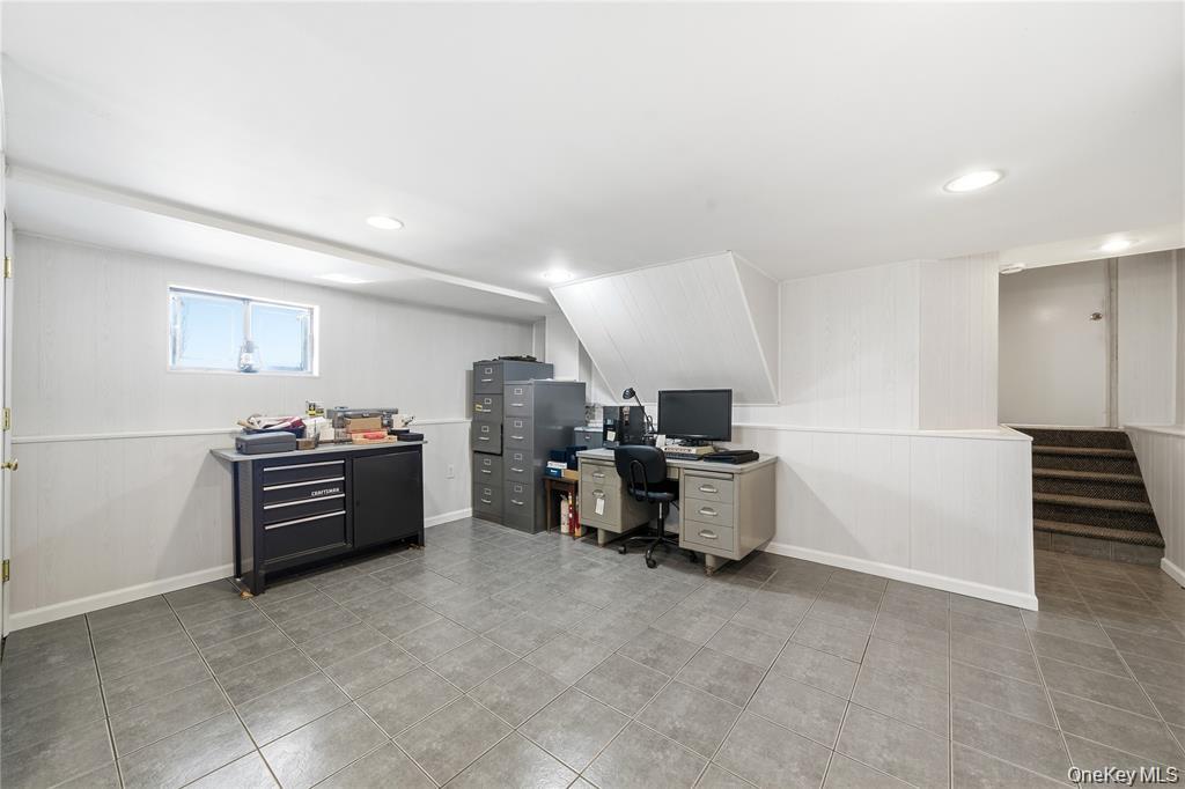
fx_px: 428
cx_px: 592
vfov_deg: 85.4
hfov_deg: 108.3
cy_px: 394
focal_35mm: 13
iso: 500
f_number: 8
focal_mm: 13
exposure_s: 1/200
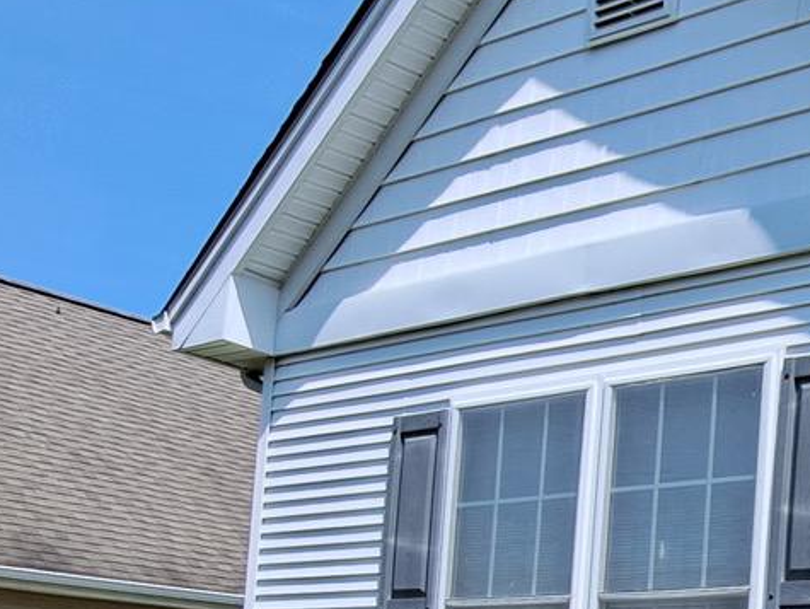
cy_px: 689
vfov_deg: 24.2
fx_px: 1311
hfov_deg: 29.1
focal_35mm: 56
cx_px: 999
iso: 50
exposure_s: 1/1263
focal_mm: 1.74
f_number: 2.2
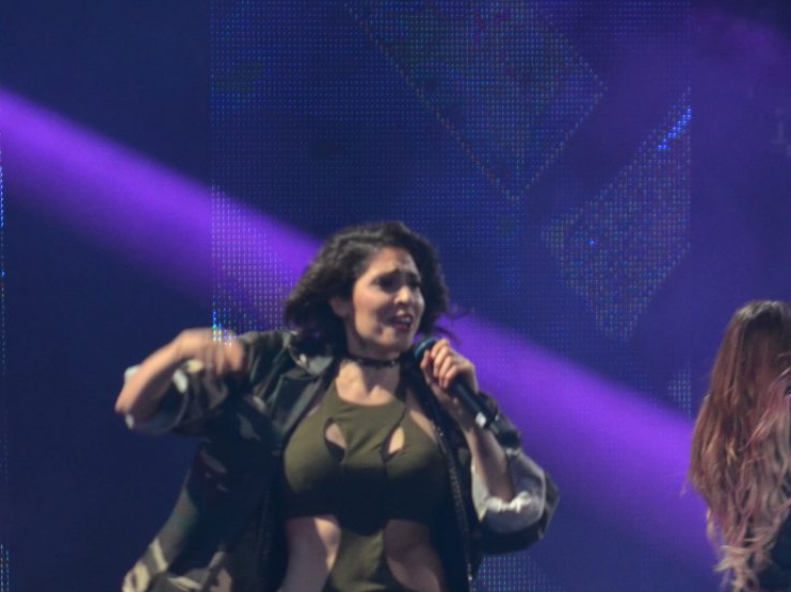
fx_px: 13615
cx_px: 463
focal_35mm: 596
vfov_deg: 2.5
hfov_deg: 3.3
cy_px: 549
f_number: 5
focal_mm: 150
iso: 800
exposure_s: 1/125
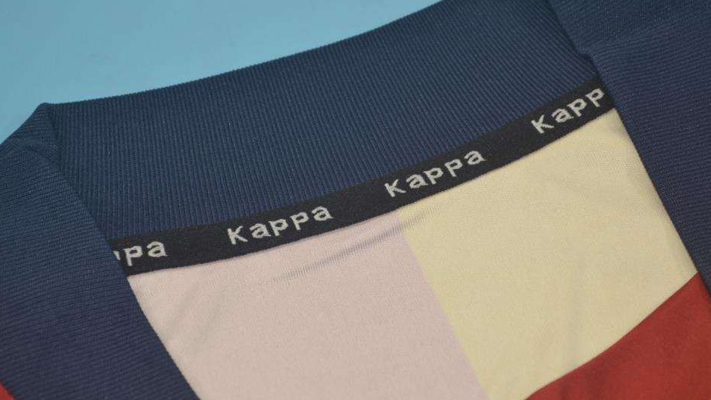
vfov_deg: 12.2
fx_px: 1878
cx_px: 382
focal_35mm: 100
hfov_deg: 21.4
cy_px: 205
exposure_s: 1/60
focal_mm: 55
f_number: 5.6
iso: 200
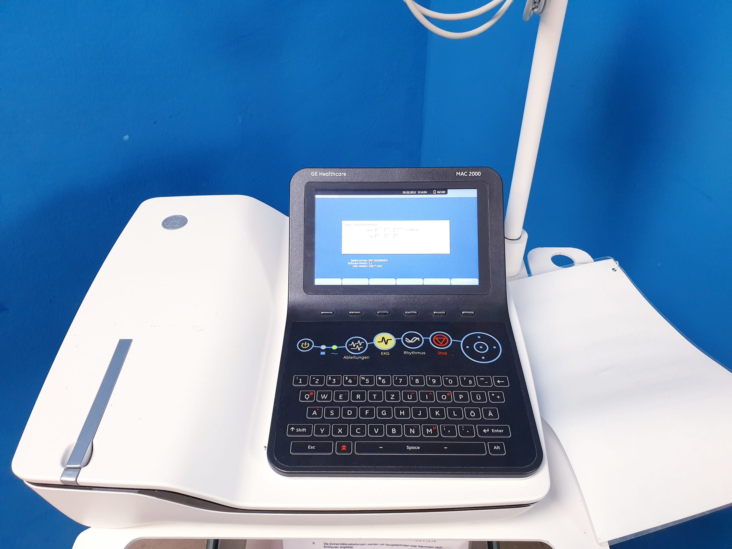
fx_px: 550
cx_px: 366
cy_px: 274
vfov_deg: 53.1
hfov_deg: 67.3
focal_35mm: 26
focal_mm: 4.3
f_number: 2.4
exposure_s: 1/50
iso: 160
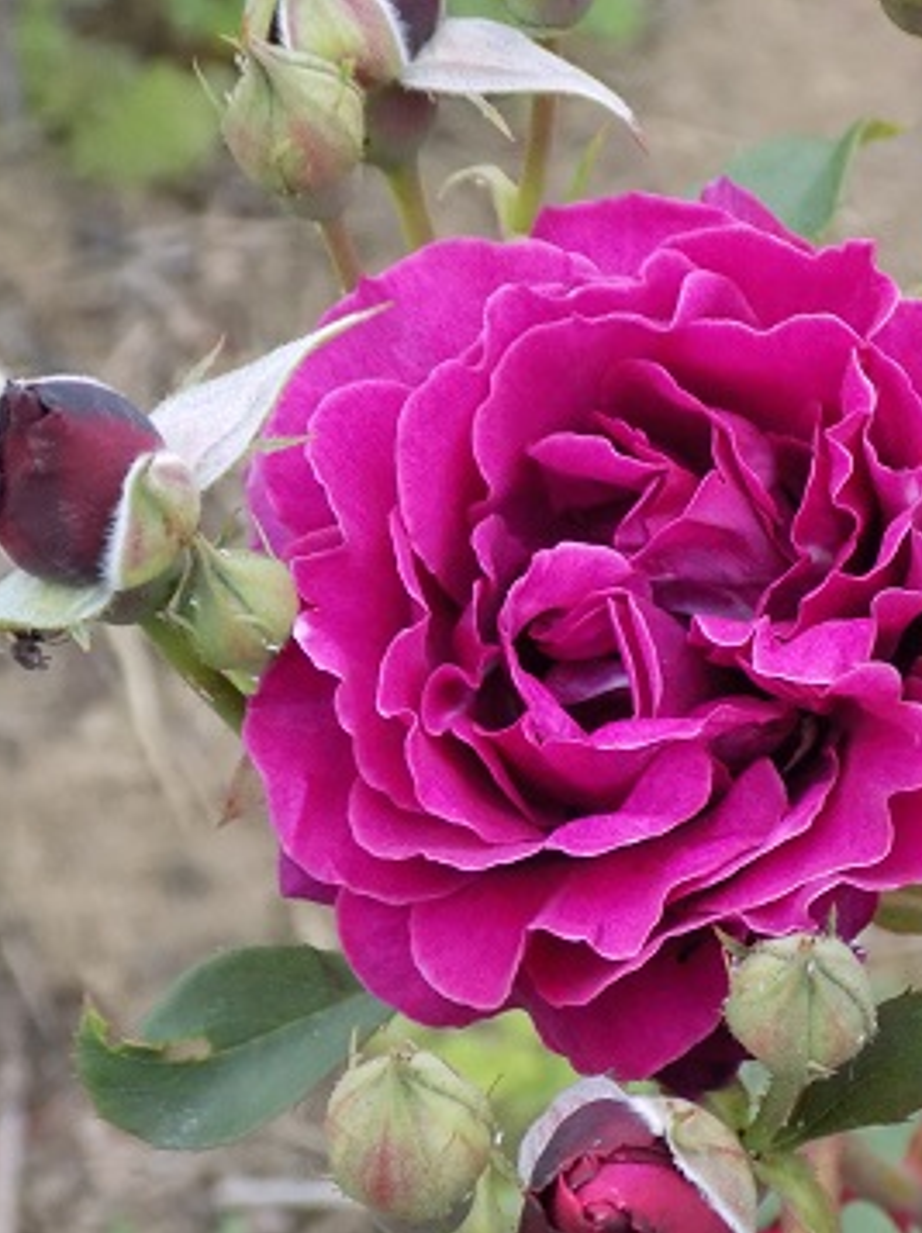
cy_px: 618
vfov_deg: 18.7
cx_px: 594
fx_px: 3736
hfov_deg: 14.1
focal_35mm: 105
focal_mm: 13.9
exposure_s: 1/30
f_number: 4.3
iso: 400
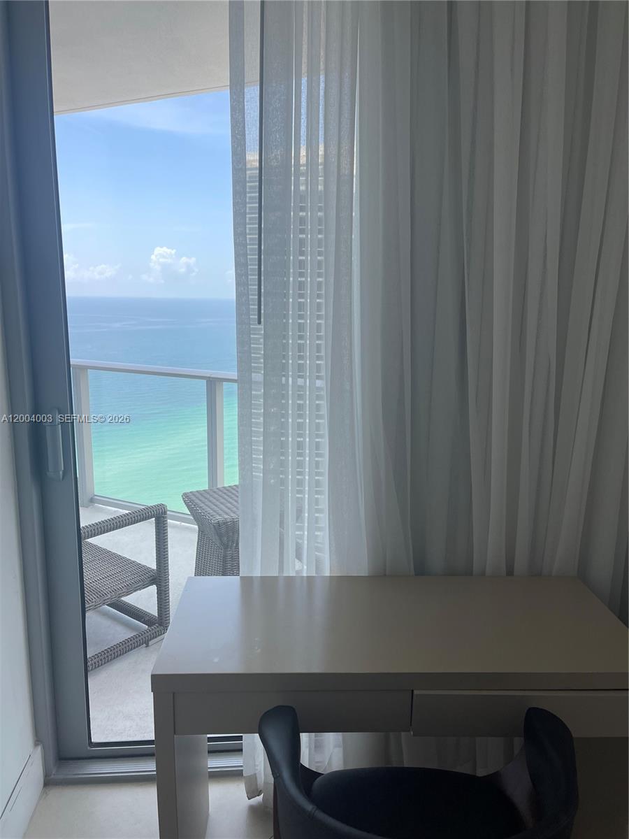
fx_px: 630
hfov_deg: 53.1
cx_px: 314
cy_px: 420
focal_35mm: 26
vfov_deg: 67.3
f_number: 1.6
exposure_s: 1/395
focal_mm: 5.1
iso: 32
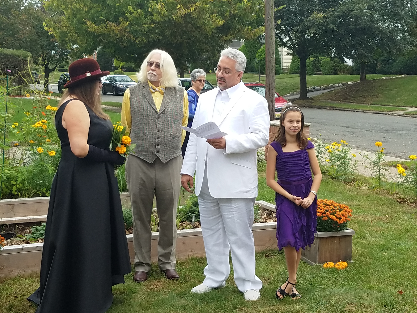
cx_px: 208
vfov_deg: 53.1
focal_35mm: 26
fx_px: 313
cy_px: 156
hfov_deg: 67.3
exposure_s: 1/540
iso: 50
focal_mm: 4.2
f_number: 1.7
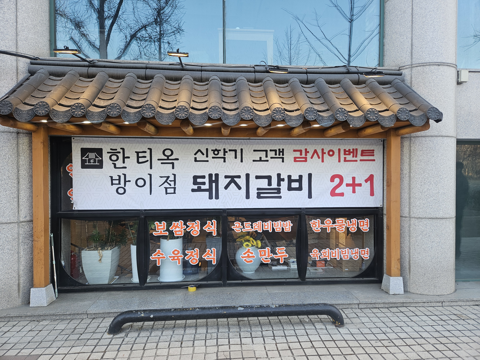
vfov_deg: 58.9
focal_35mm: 23
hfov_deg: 73.9
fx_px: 319
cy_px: 180
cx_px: 240
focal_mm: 5.4
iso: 40
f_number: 1.8
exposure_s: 1/120
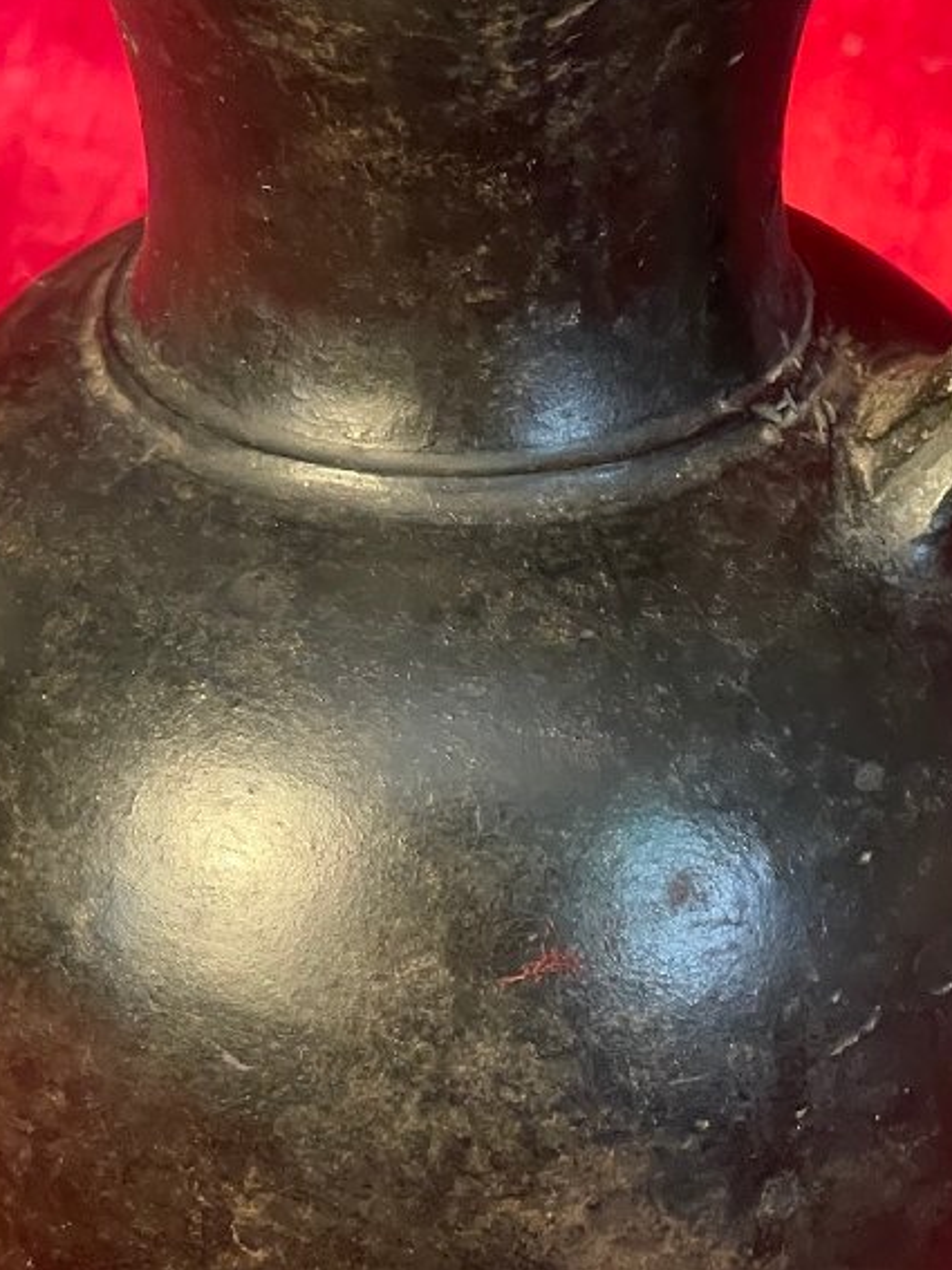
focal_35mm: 110
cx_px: 656
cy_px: 504
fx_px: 4035
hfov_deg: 13.4
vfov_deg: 17.9
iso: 1000
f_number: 2
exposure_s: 1/36
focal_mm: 6
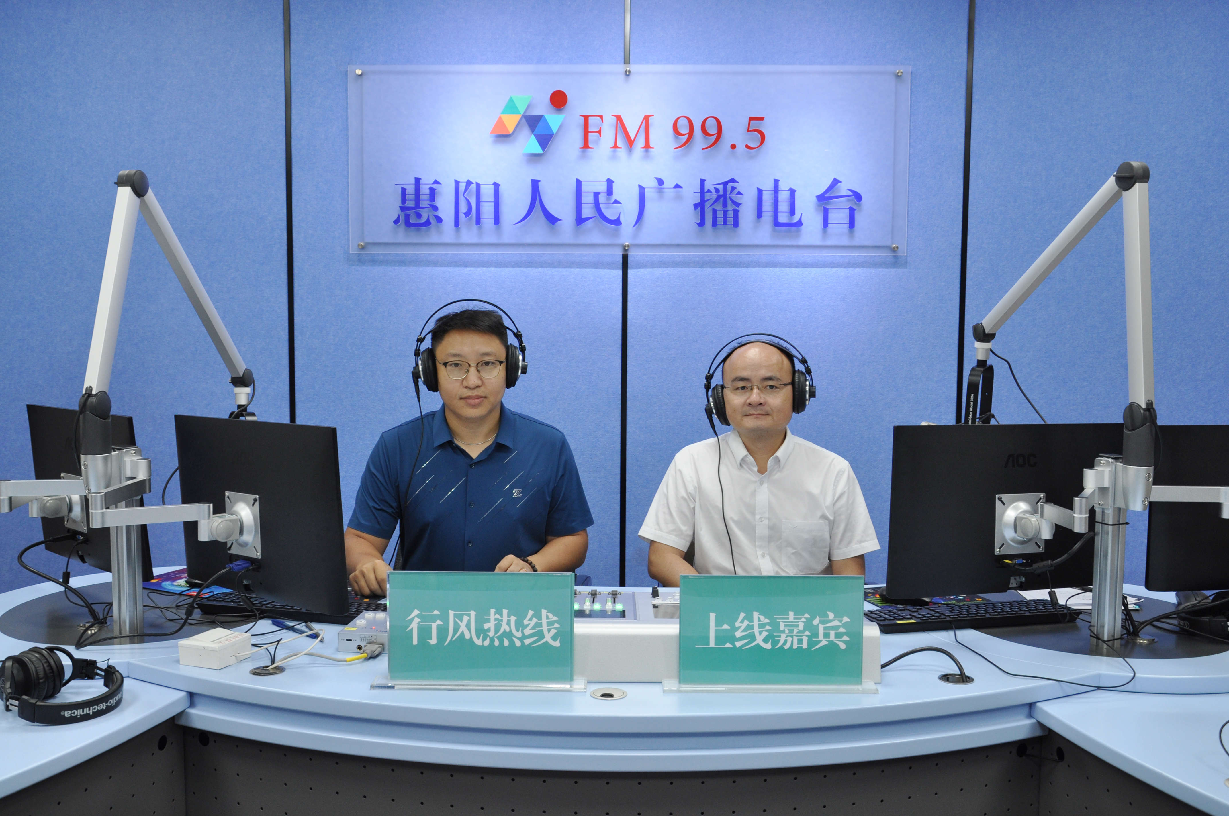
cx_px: 614
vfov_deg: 35.4
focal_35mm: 38
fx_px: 1279
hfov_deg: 51.3
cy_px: 408
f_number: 5.6
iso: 360
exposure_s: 1/30
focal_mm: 25
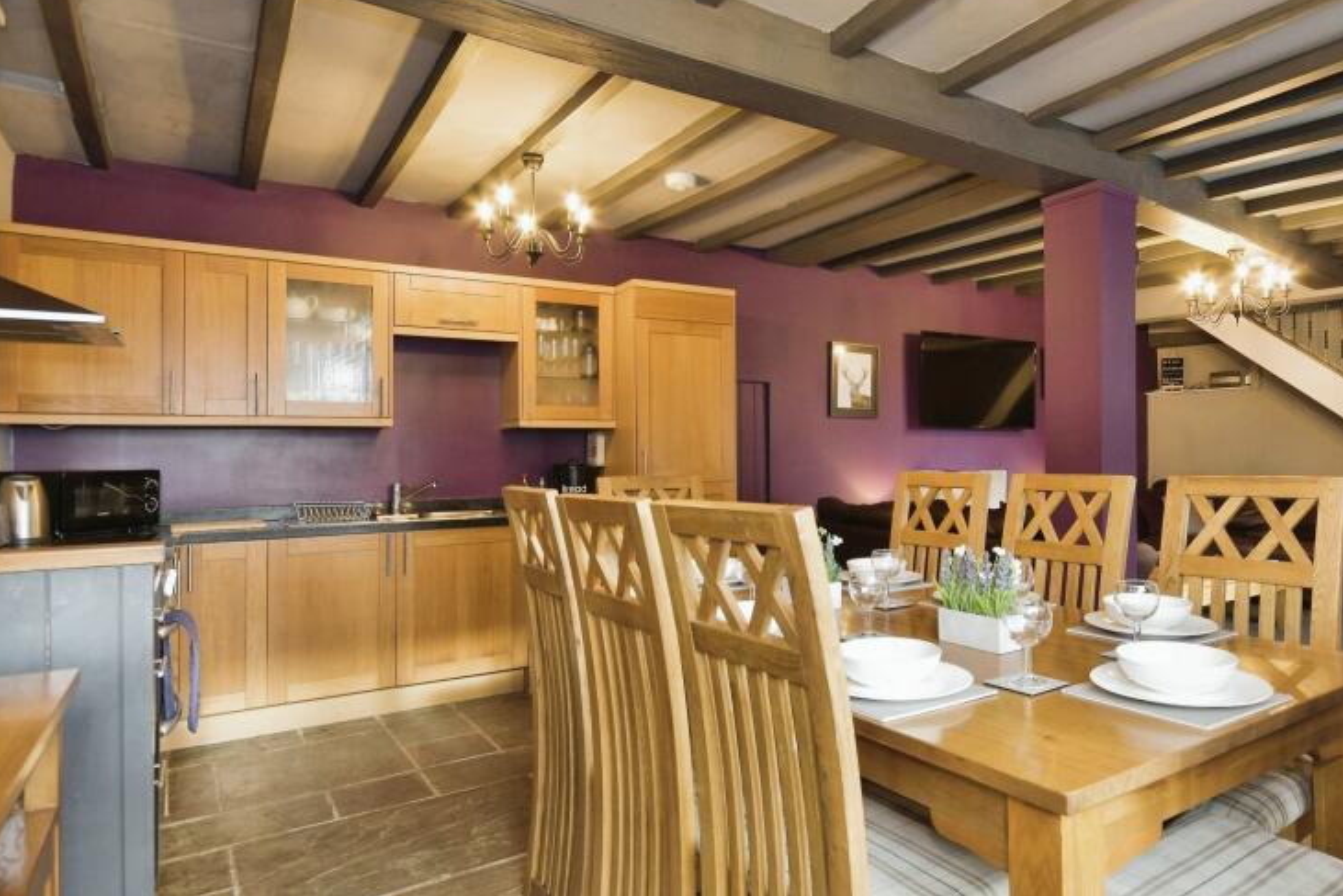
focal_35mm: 21
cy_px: 396
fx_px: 784
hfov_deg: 80.5
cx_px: 788
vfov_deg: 59.4
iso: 400
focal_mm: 10
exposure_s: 1/13
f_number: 8
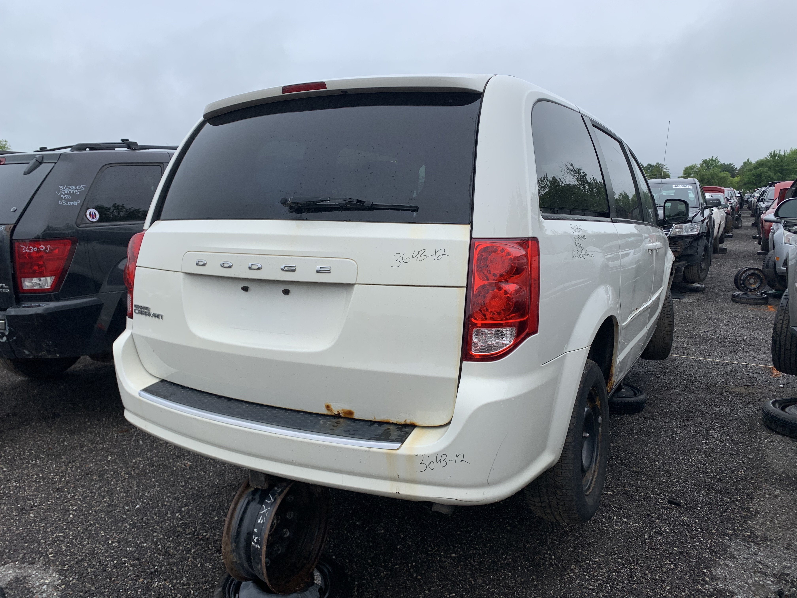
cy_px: 299
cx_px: 398
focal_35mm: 26
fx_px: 599
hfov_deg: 67.3
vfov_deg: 53.1
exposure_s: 1/664
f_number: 1.8
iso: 25
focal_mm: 4.25
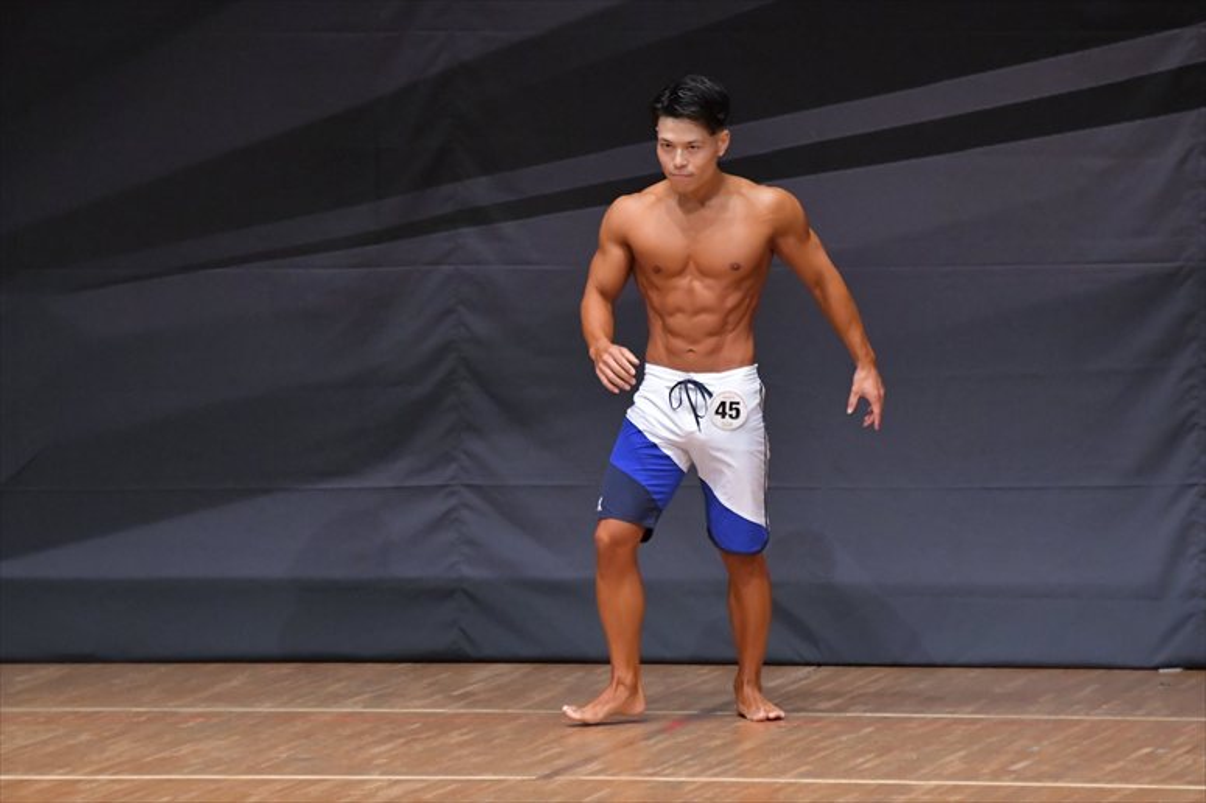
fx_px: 10547
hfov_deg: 6.5
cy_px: 402
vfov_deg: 4.4
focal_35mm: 315
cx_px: 603
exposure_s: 1/400
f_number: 5.6
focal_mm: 210
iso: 6400
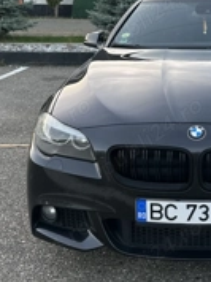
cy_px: 43
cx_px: 206
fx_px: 440
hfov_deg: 25.7
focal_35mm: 54
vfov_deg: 34.1
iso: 80
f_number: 1.78
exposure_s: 1/604
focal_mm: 6.86
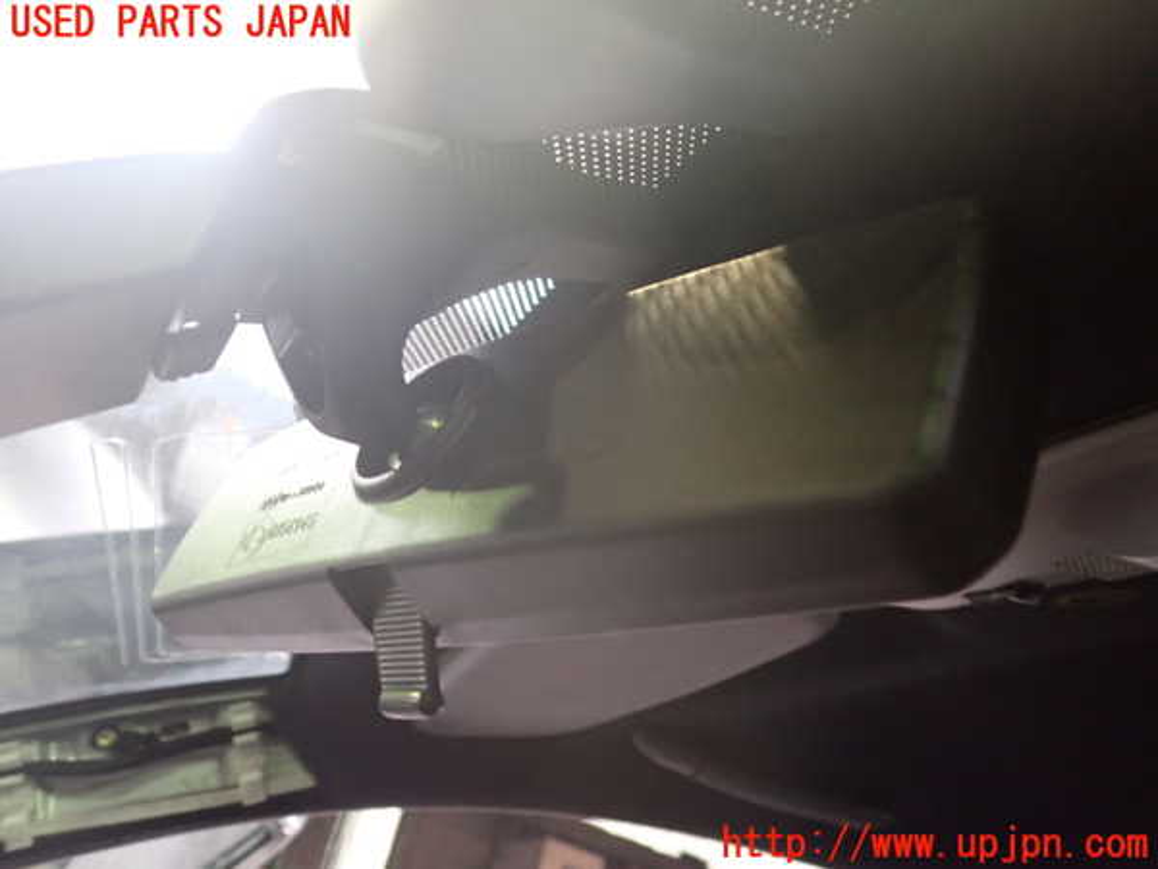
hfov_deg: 60.0
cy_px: 434
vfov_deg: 46.8
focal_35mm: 30
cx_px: 579
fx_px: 1004
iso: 800
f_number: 2.3
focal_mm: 5.4
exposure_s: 1/30
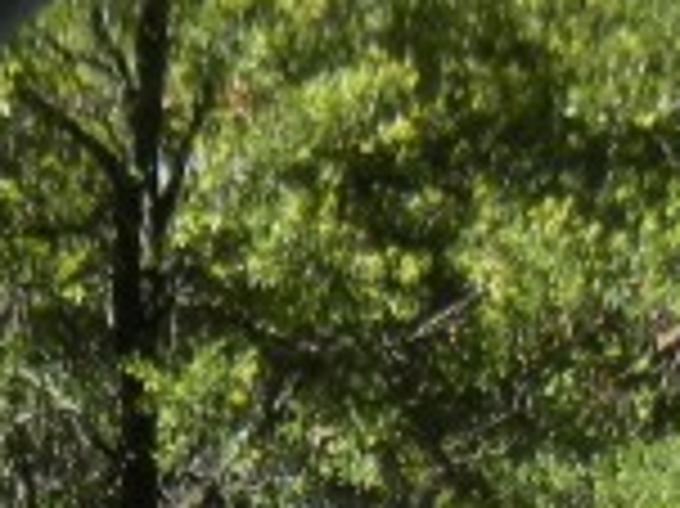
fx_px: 4004
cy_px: 926
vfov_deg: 7.1
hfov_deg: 9.7
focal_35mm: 204
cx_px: 162
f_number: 3.5
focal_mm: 5.4
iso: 160
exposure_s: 1/706
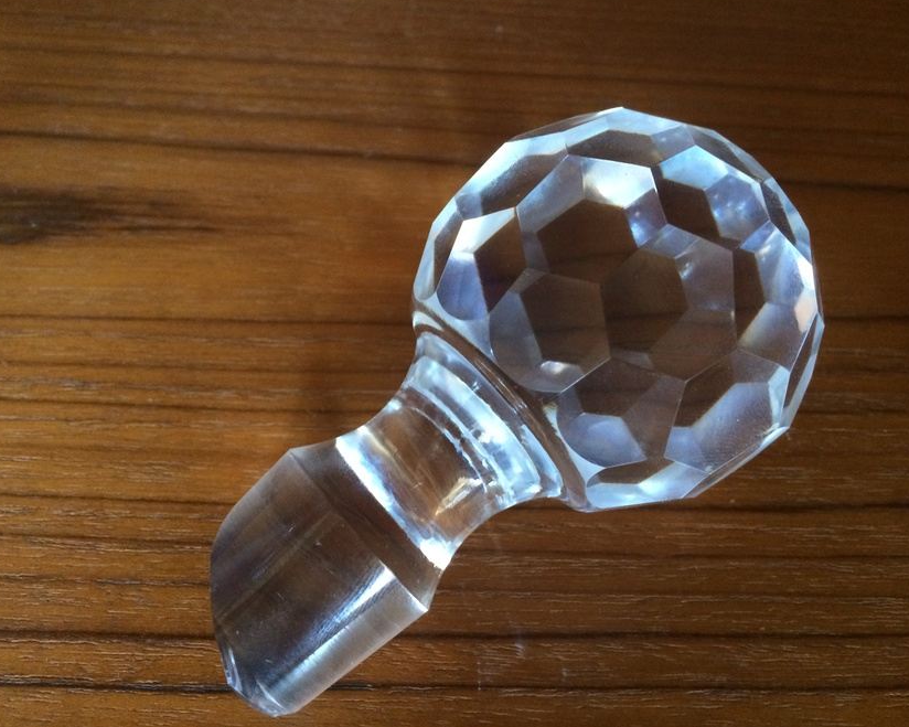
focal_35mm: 32
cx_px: 448
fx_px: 861
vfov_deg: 45.8
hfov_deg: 55.7
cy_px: 357
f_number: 2.2
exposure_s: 1/15
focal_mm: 4.12
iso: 320
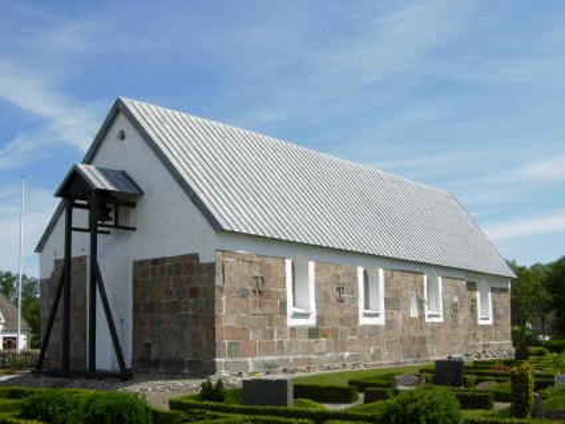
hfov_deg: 51.3
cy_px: 212
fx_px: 588
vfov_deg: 39.7
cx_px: 282
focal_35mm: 36
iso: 50
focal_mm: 7.5
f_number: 6.1
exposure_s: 1/342
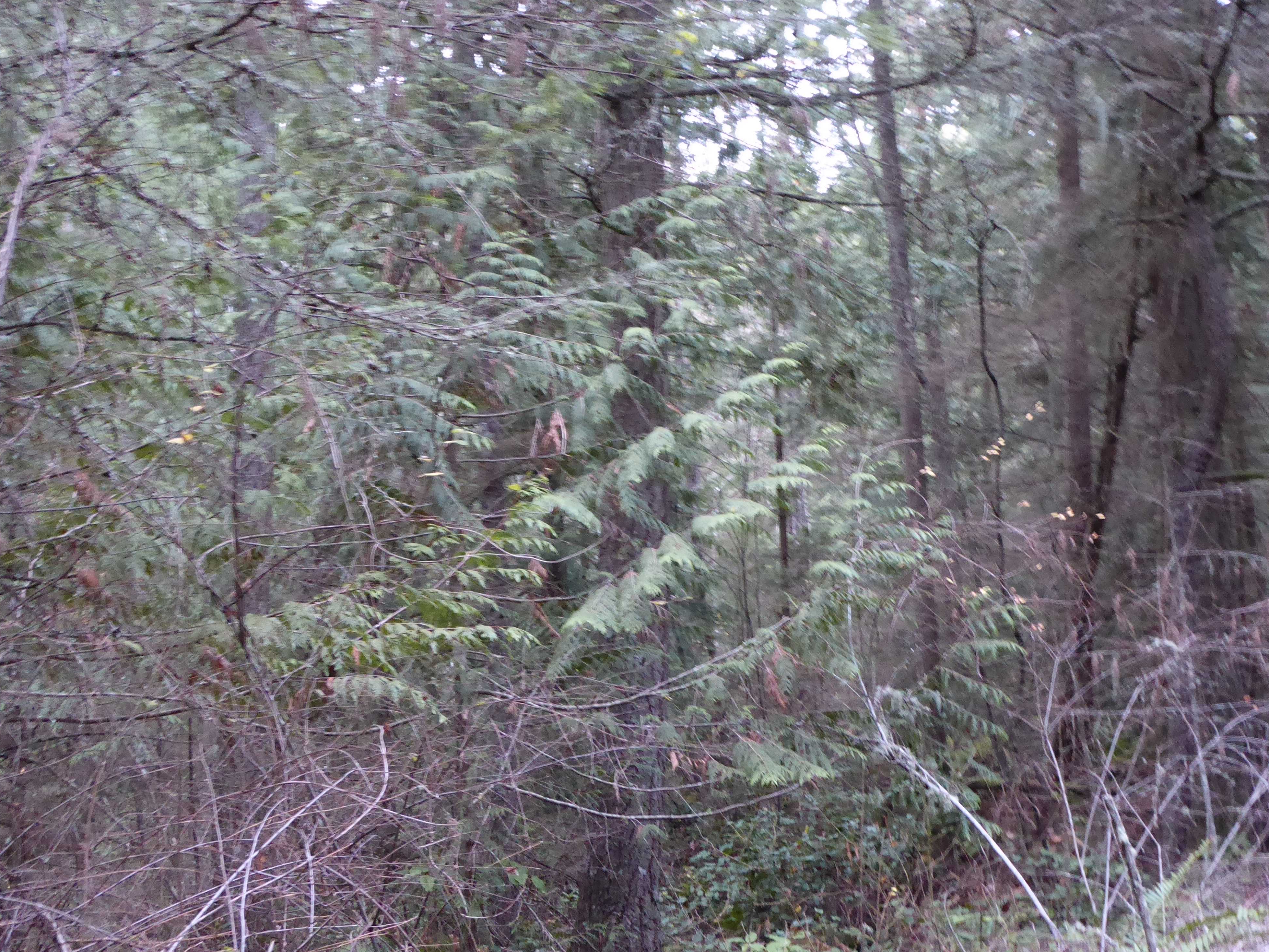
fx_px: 1723
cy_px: 474
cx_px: 639
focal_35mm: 47
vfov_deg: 30.9
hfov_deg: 40.4
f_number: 3.9
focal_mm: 7.8
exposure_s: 1/6
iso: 800
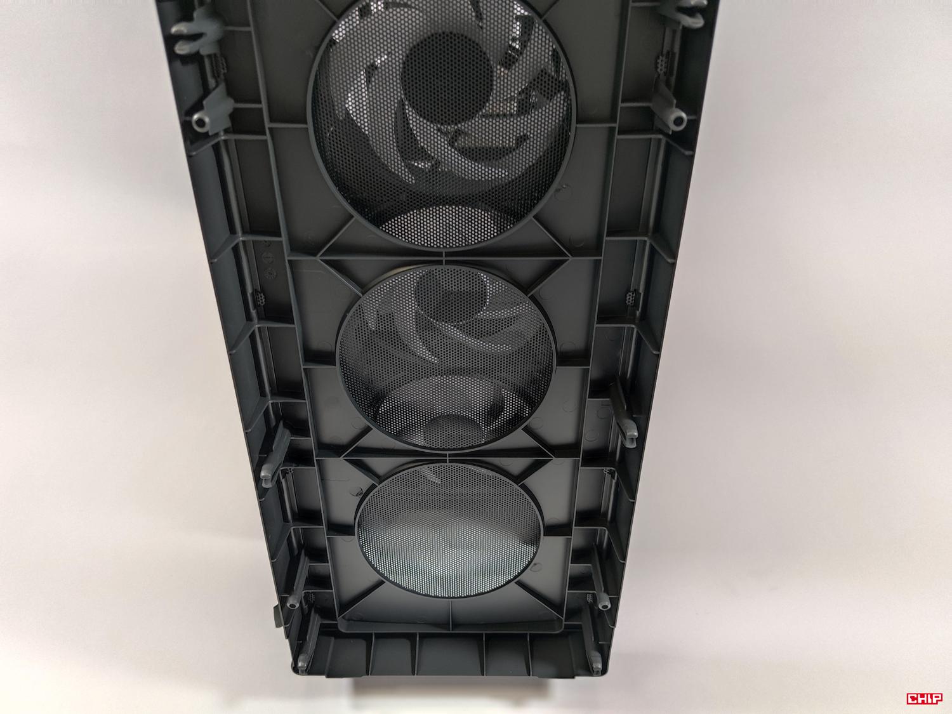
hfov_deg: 71.6
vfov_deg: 56.8
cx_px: 476
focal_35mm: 24
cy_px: 357
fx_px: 660
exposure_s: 1/33
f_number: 1.85
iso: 331
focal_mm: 6.78
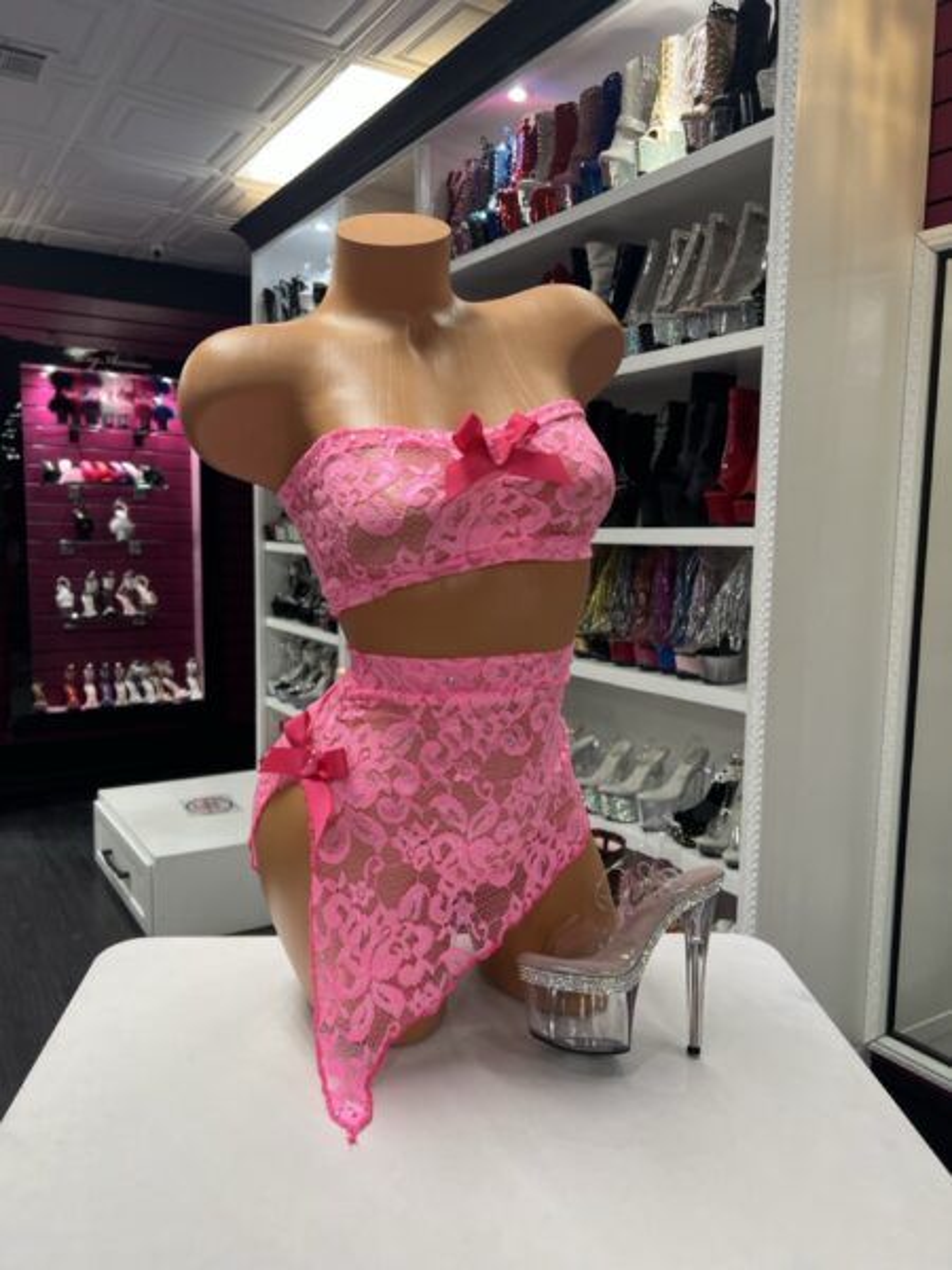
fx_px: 953
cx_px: 476
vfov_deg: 67.3
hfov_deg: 53.1
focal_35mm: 26
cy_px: 635
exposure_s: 1/60
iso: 80
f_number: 1.5
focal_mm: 5.7
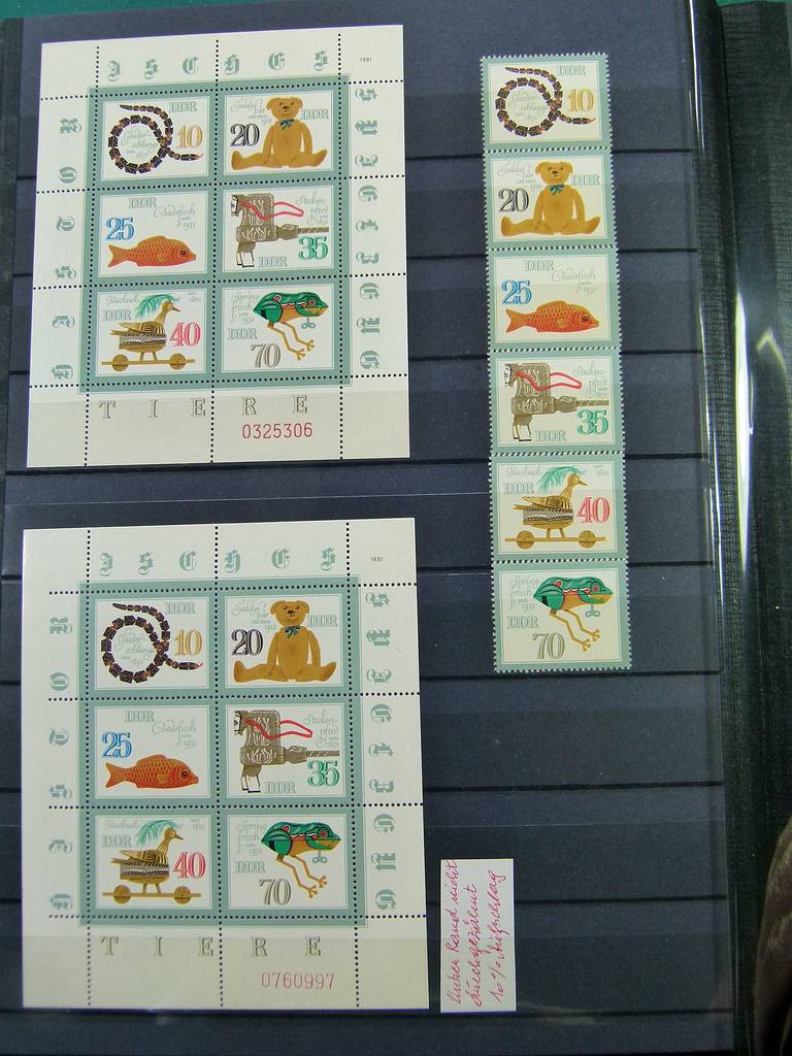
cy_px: 528
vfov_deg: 54.0
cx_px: 396
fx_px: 1037
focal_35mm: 34
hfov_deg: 41.8
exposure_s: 1/125
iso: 160
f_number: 3
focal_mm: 6.2
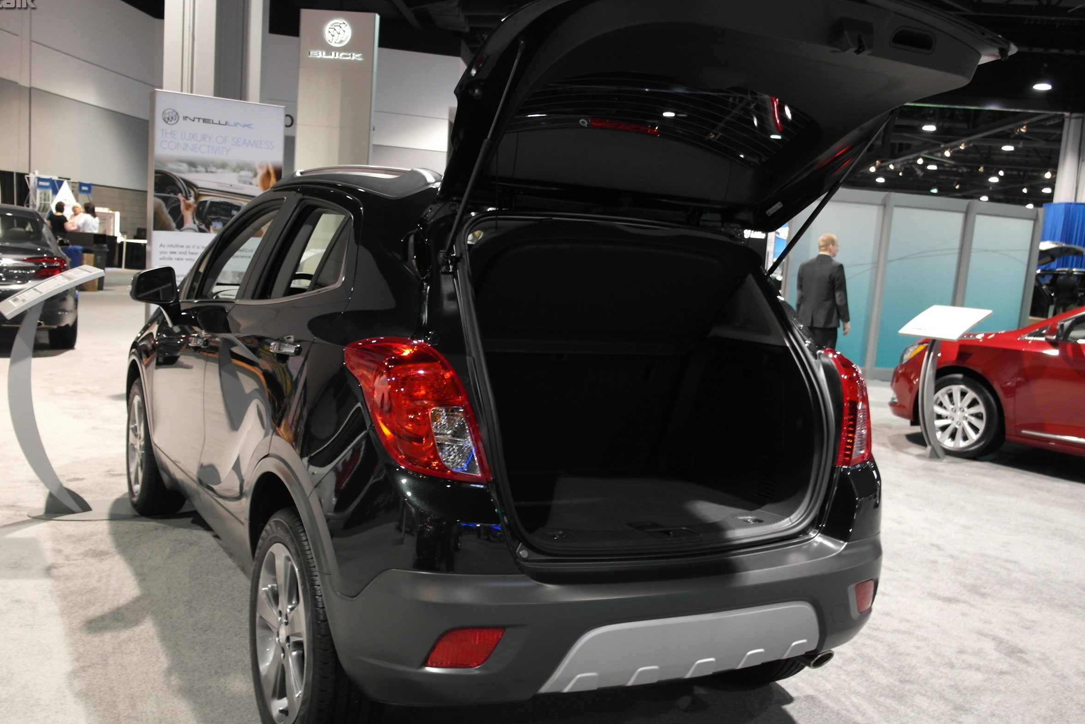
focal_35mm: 32
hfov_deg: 58.7
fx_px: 964
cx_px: 511
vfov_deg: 41.1
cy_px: 375
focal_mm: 20
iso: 800
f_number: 3.5
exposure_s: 1/20
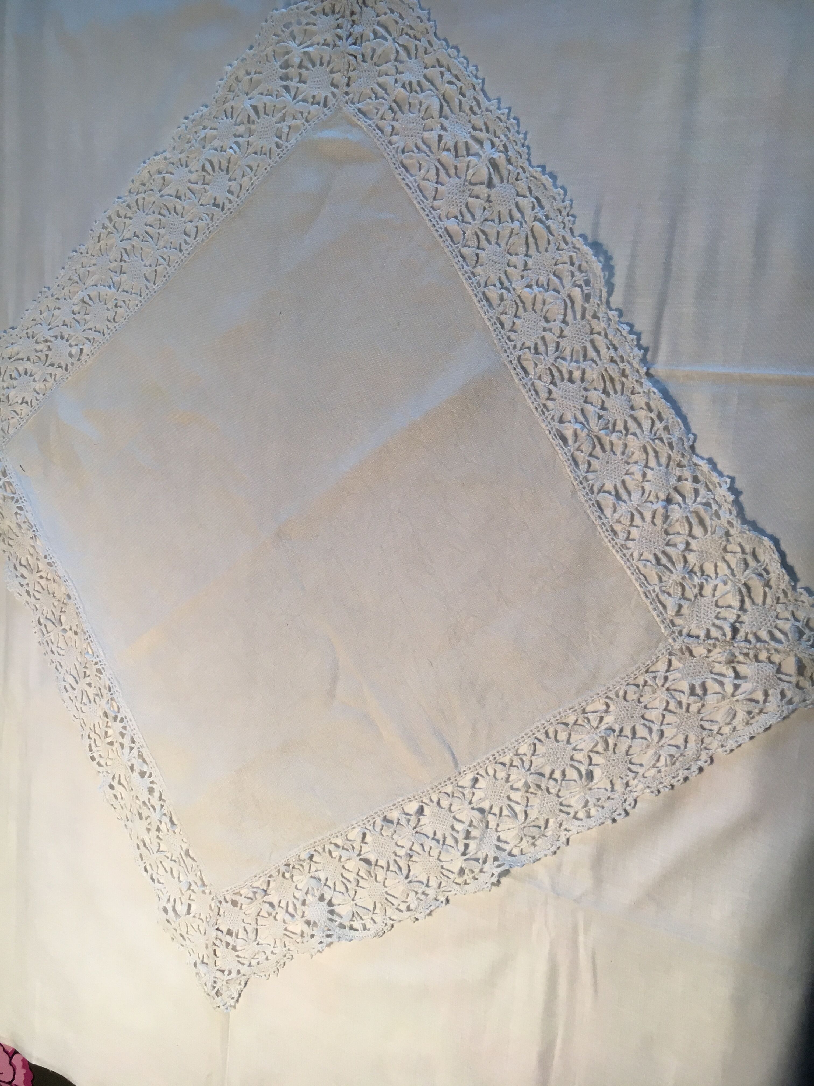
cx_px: 407
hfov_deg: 48.2
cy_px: 543
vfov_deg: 61.7
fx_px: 909
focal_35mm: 29
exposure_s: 1/33
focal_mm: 4.15
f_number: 2.2
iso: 25
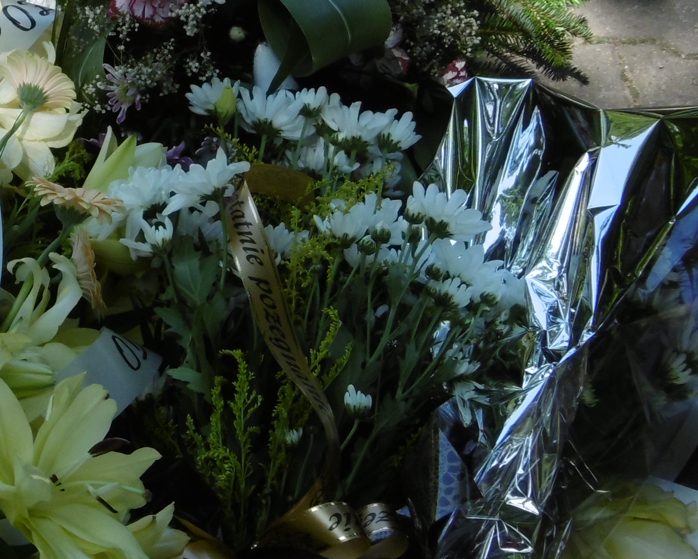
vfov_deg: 14.9
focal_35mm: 103
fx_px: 2128
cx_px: -83
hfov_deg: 17.9
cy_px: 138
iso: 100
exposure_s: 1/250
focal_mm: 6.8
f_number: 3.7
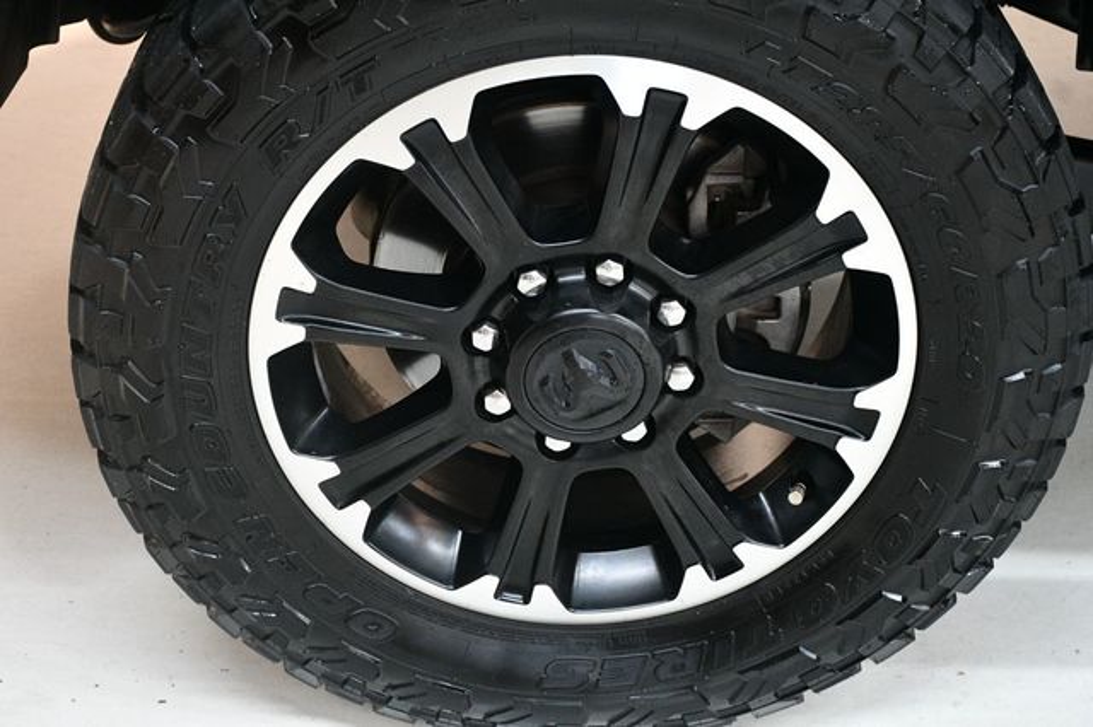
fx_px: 1912
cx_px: 546
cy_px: 364
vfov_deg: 21.5
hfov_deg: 31.9
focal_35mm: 63
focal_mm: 42
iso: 3200
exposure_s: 1/60
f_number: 4.5
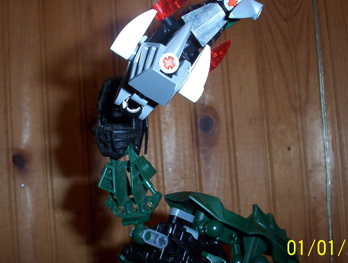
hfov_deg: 37.4
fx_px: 514
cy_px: 118
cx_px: 182
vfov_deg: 28.7
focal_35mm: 51
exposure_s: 1/30
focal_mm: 6
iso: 140
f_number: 4.5
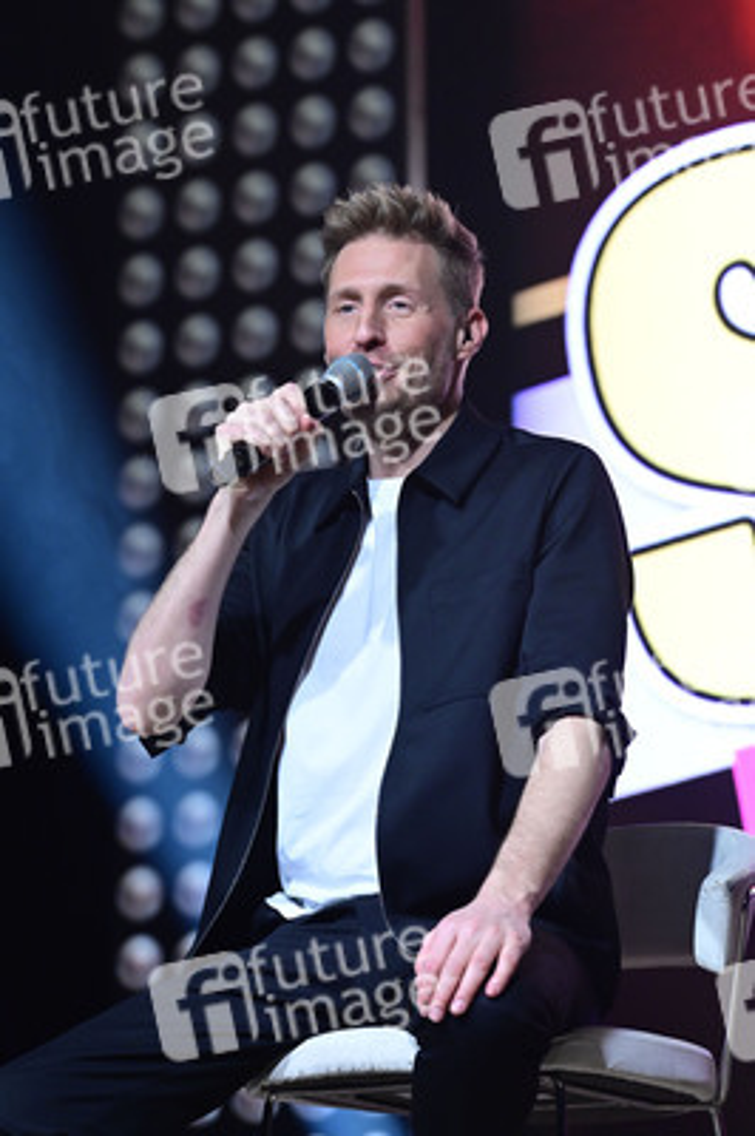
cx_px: 378
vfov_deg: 11.4
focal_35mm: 180
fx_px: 5672
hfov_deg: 7.6
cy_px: 568
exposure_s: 1/400
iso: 3200
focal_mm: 180
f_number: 4.5
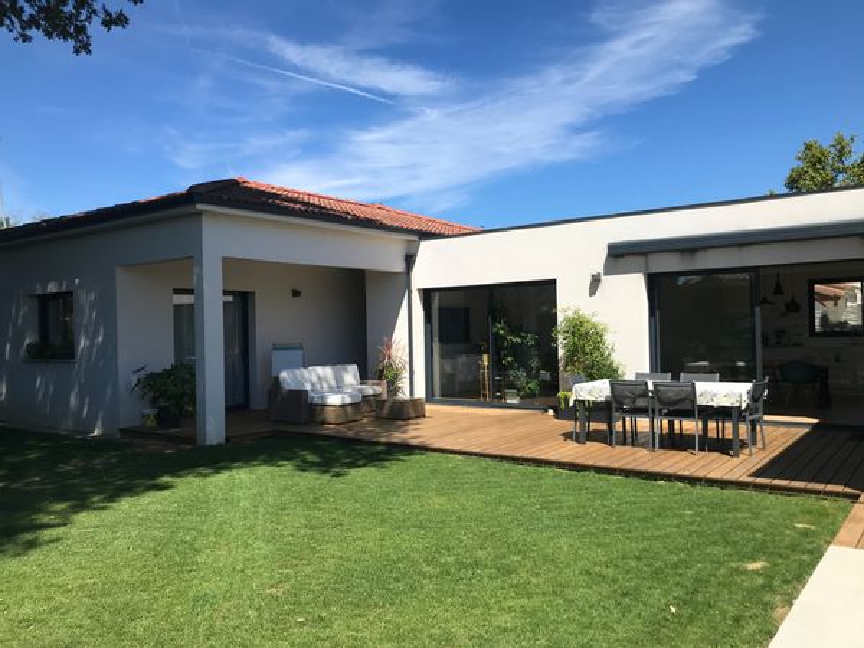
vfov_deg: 49.7
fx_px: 699
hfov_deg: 63.4
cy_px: 324
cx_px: 432
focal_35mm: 28
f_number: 1.8
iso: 20
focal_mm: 3.99
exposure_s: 1/2660
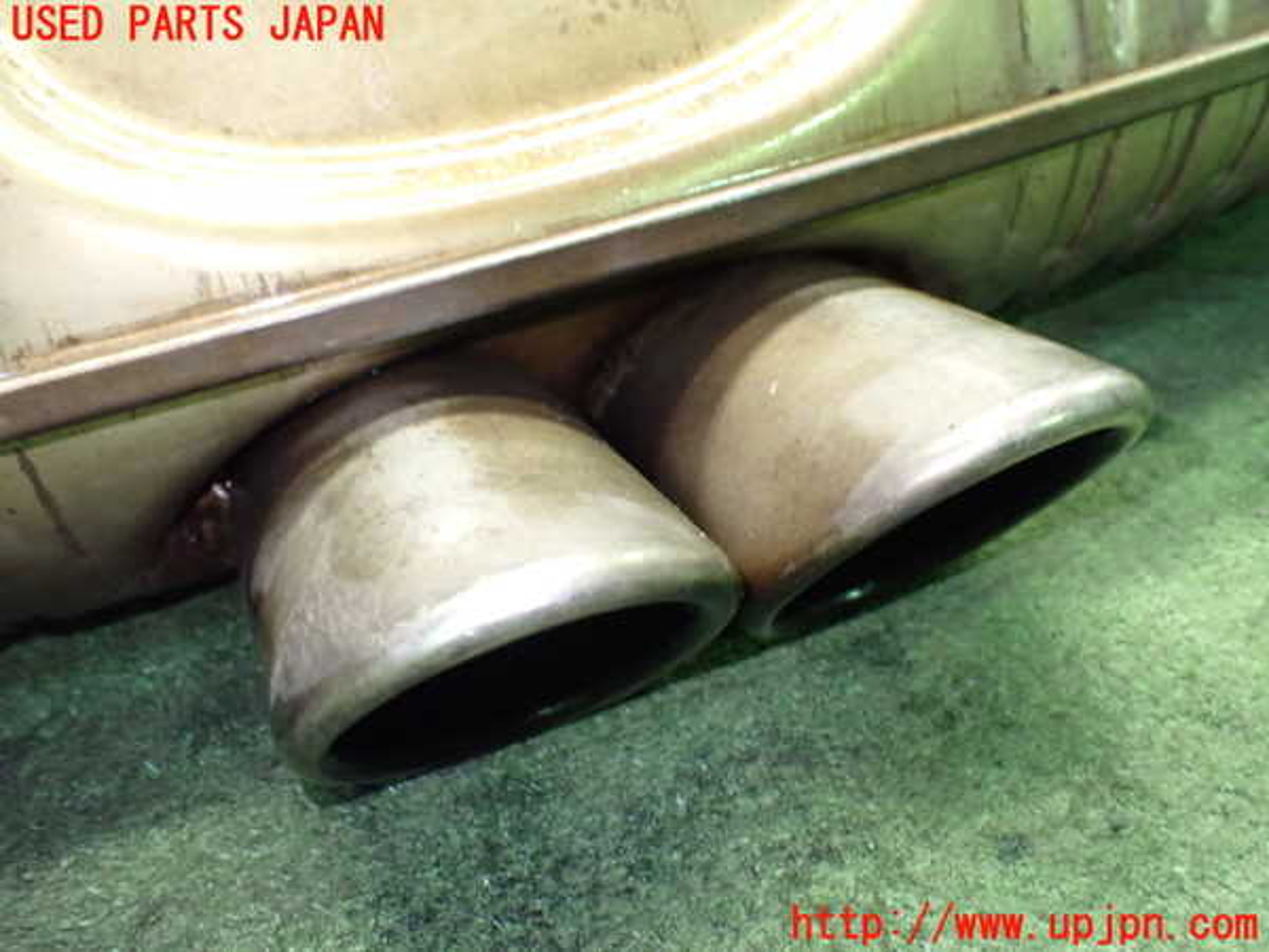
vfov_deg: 46.8
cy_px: 476
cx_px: 634
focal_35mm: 30
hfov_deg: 60.0
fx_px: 1100
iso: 800
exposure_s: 1/40
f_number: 2.3
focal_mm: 5.4
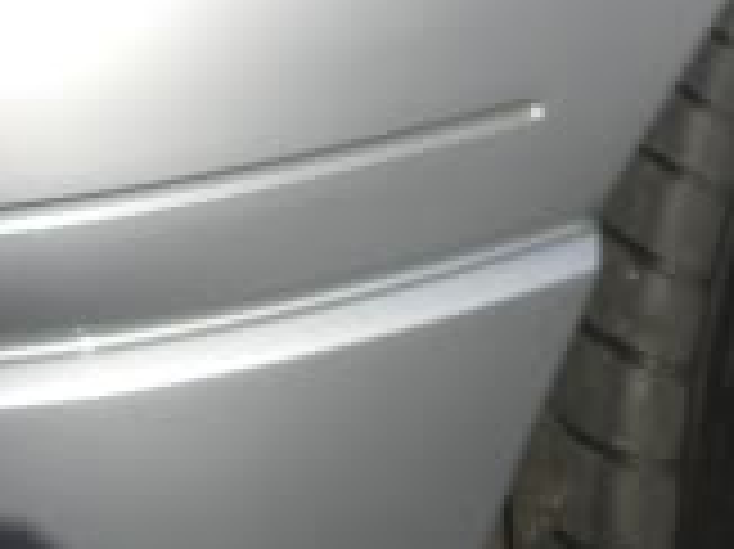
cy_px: -45
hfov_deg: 14.0
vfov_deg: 10.6
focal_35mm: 138
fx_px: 2924
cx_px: 820
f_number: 4.3
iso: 50
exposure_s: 1/500
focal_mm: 6.7
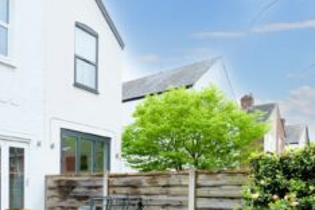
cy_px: 195
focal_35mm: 37
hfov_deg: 46.7
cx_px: 31
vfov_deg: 33.7
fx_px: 324
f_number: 5.6
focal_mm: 10
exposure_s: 1/90
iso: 200
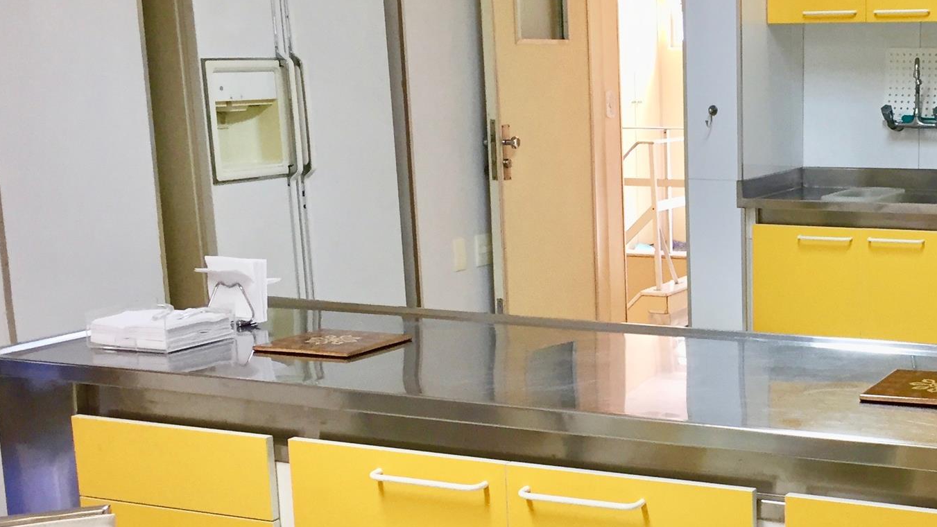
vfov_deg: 20.6
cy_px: 365
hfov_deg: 34.8
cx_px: 767
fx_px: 1441
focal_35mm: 58
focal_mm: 4.15
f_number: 2.2
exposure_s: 1/30
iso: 50
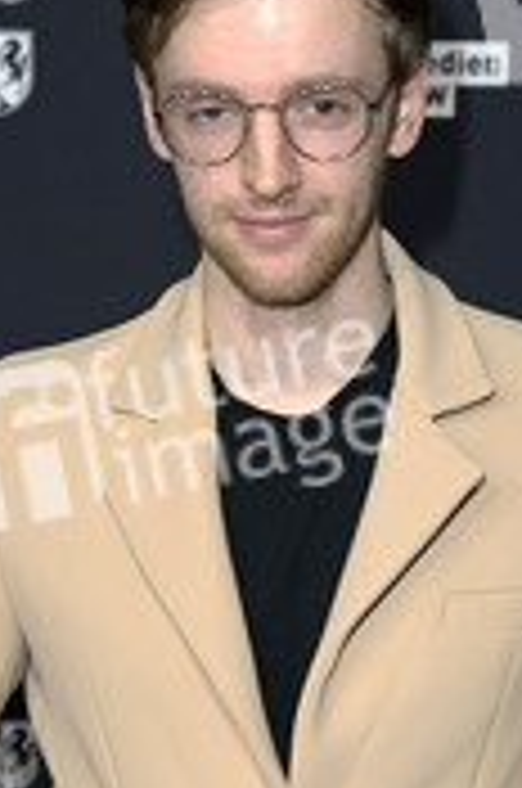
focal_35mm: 119
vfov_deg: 17.1
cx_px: 292
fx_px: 2598
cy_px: 653
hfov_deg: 11.5
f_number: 5
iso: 1000
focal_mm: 52
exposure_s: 1/250
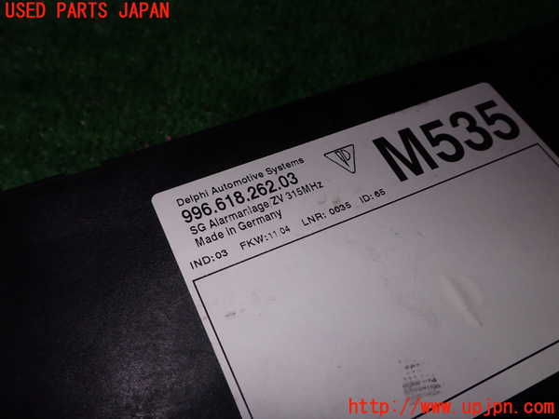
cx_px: 280
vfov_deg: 44.2
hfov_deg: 56.8
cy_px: 210
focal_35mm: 32
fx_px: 517
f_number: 9
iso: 200
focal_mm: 5.79
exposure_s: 1/30
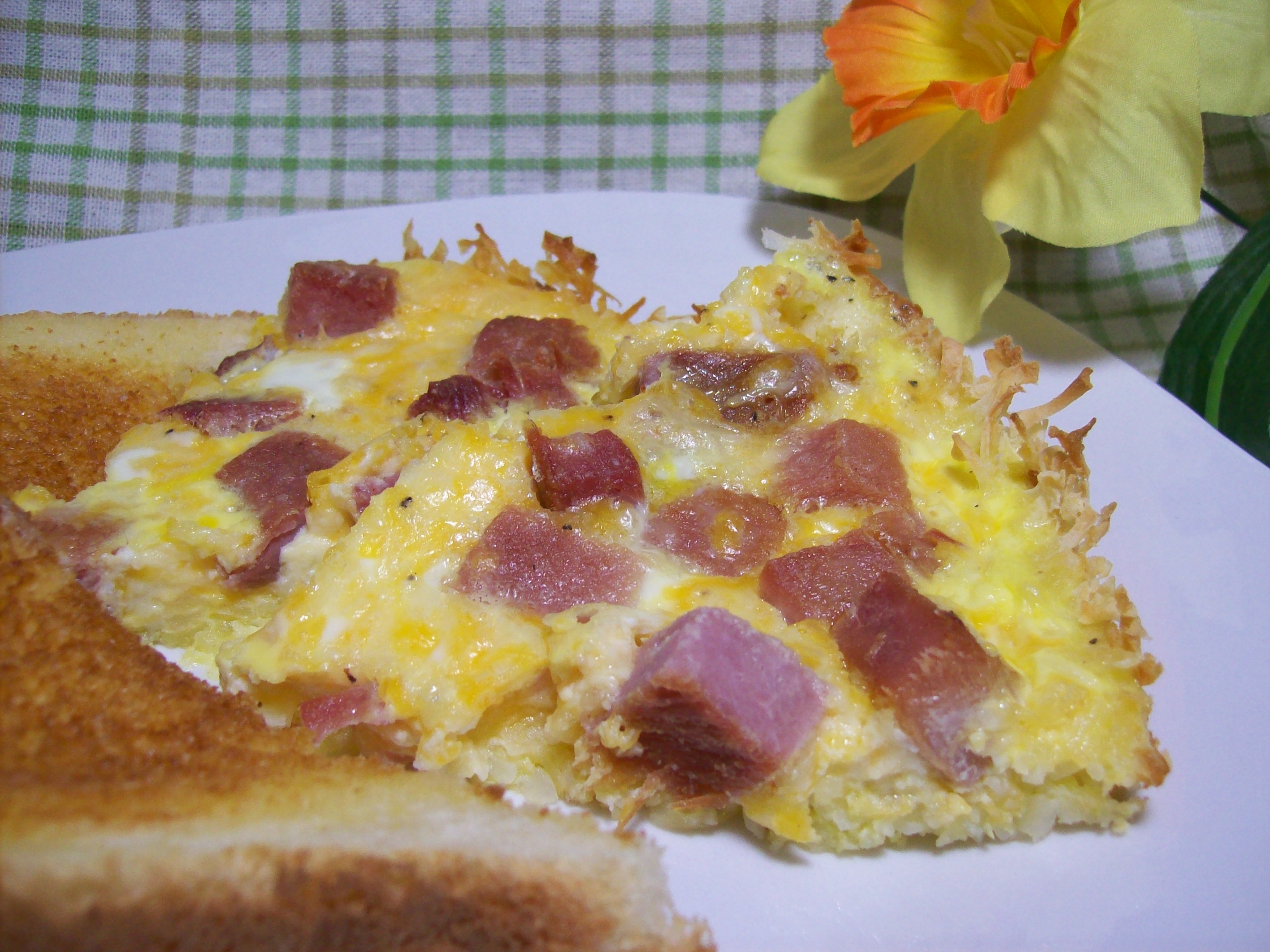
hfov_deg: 51.4
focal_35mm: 36
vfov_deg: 39.6
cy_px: 476
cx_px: 635
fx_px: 1320
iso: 153
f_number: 2.7
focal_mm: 6
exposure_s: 1/64
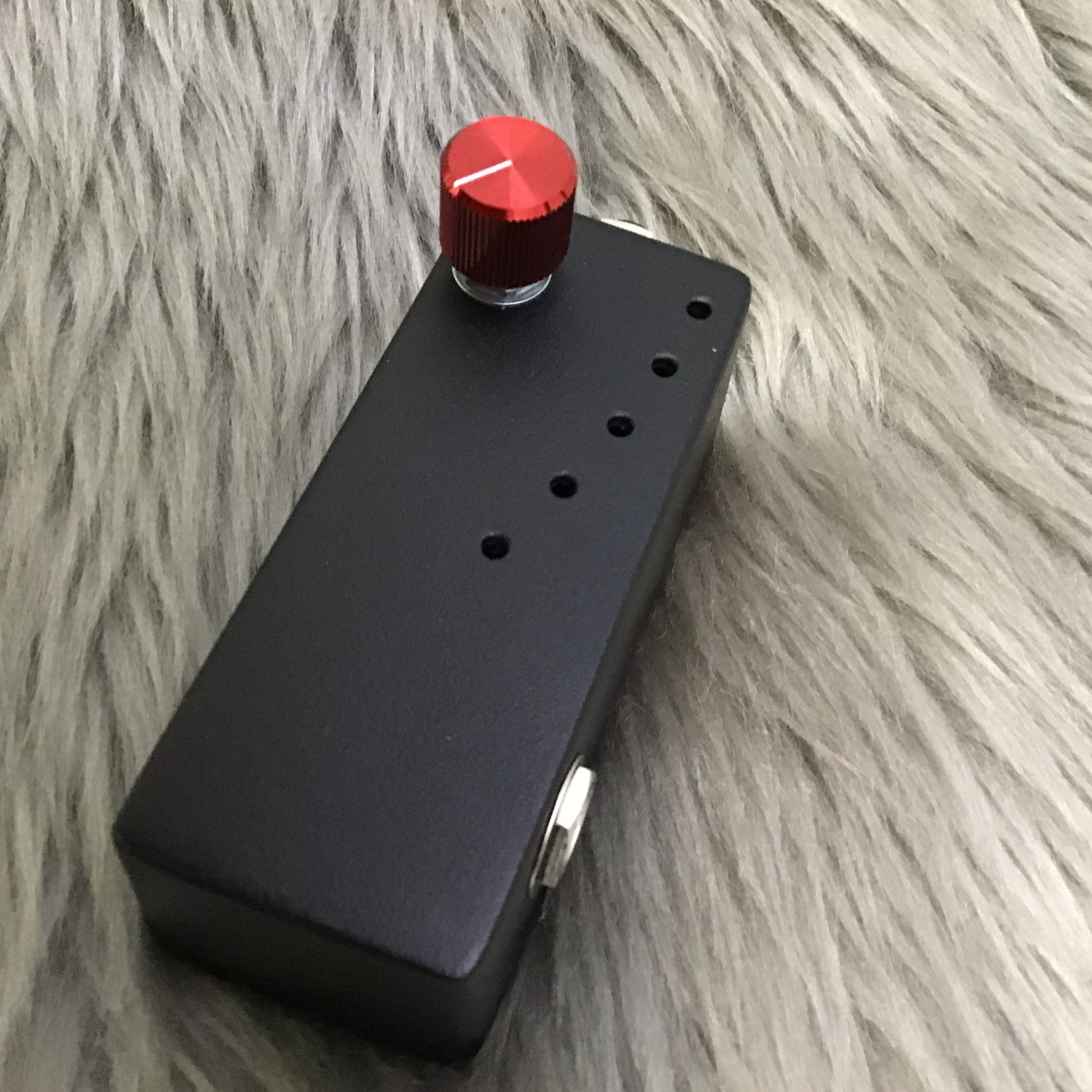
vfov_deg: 44.9
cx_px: 563
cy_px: 552
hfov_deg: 44.9
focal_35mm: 37
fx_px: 1321
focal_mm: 3.3
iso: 250
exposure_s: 1/15
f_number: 2.4
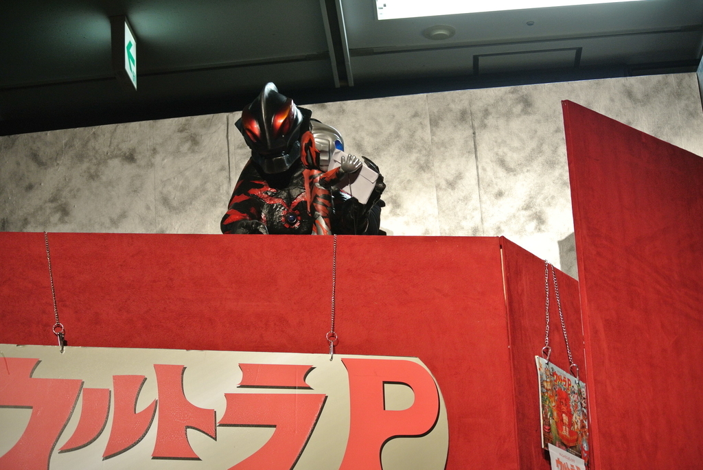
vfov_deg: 16.9
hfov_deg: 25.0
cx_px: 352
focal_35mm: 81
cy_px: 235
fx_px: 1583
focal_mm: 30
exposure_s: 1/60
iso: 320
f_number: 3.8
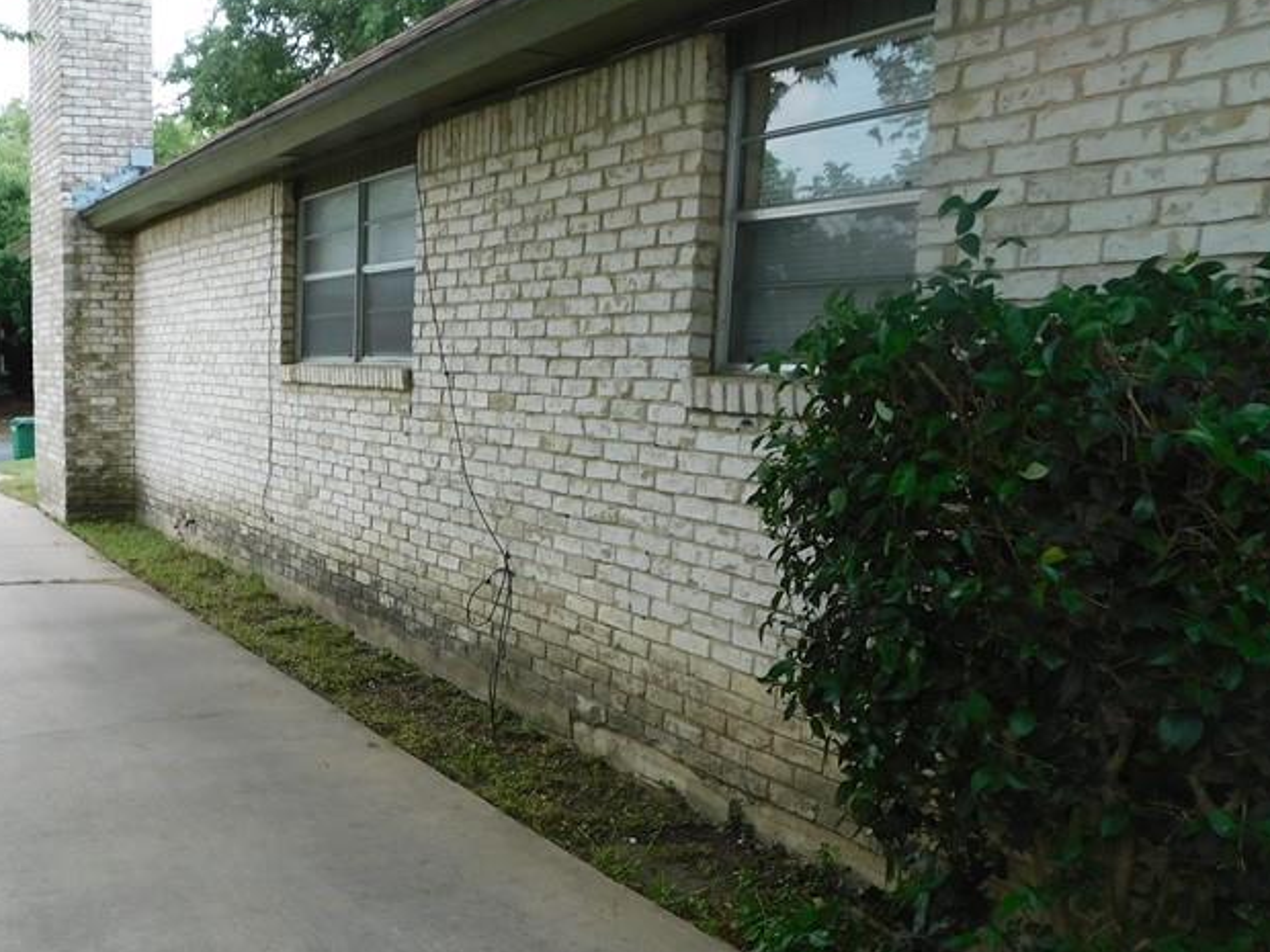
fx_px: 1394
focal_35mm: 38
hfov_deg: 47.5
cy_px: 592
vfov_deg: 37.5
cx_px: 348
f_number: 3
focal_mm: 4
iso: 125
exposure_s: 1/320
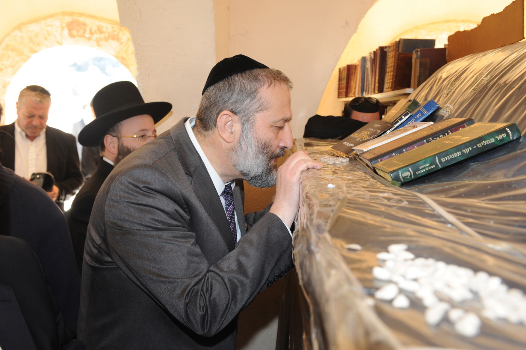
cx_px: 263
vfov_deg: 38.8
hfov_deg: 55.8
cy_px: 175
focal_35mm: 34
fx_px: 496
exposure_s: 1/60
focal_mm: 34
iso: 1000
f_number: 7.1
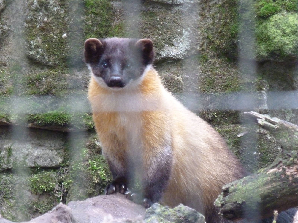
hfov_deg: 5.0
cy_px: 112
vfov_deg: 3.7
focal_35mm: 399
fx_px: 3435
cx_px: 149
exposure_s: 1/125
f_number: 4.9
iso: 800
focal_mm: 49.2
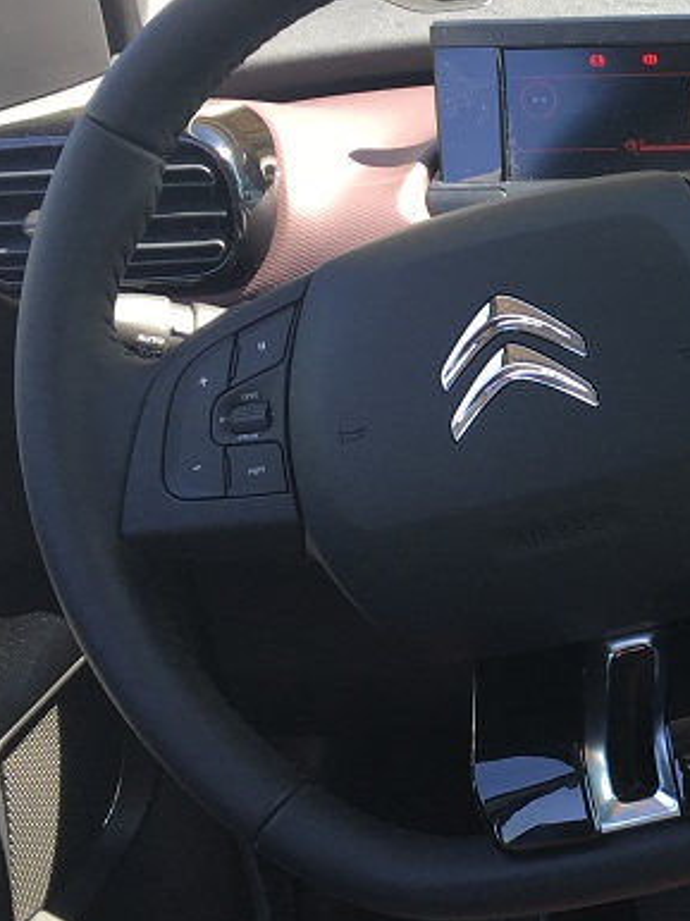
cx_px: 1022
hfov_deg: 17.3
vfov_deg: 25.3
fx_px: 2049
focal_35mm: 77
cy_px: 549
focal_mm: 4.15
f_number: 2.2
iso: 25
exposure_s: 1/100
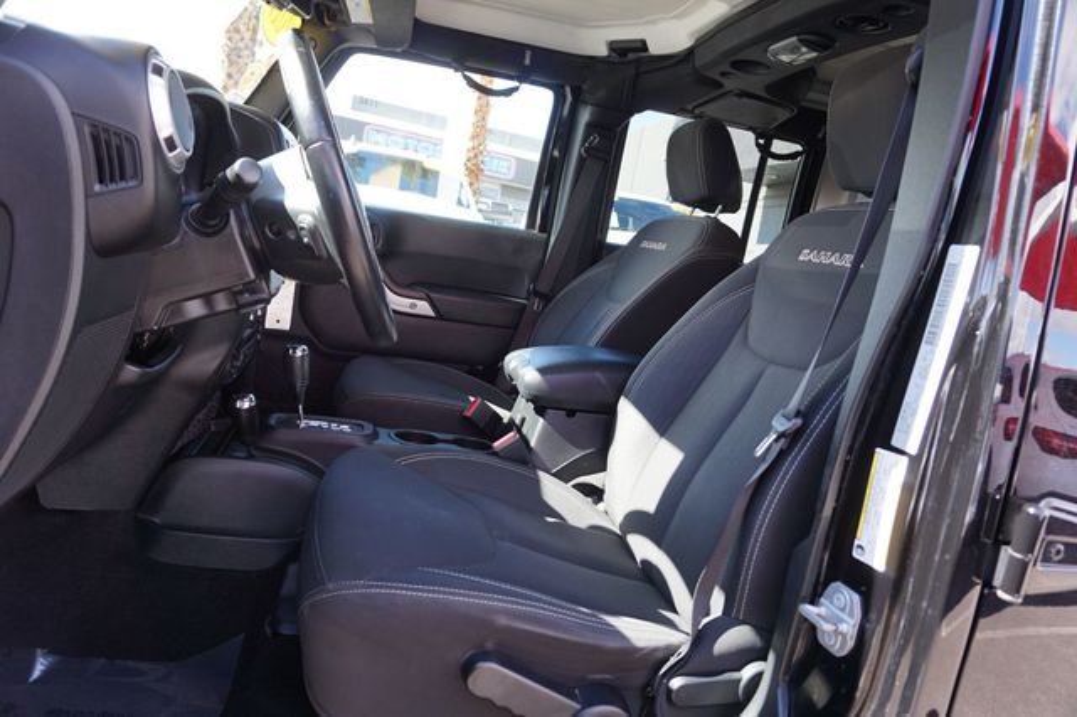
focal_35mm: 24
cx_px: 538
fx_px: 718
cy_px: 358
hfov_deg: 73.8
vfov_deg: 53.1
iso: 100
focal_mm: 16
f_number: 4
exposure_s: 1/60
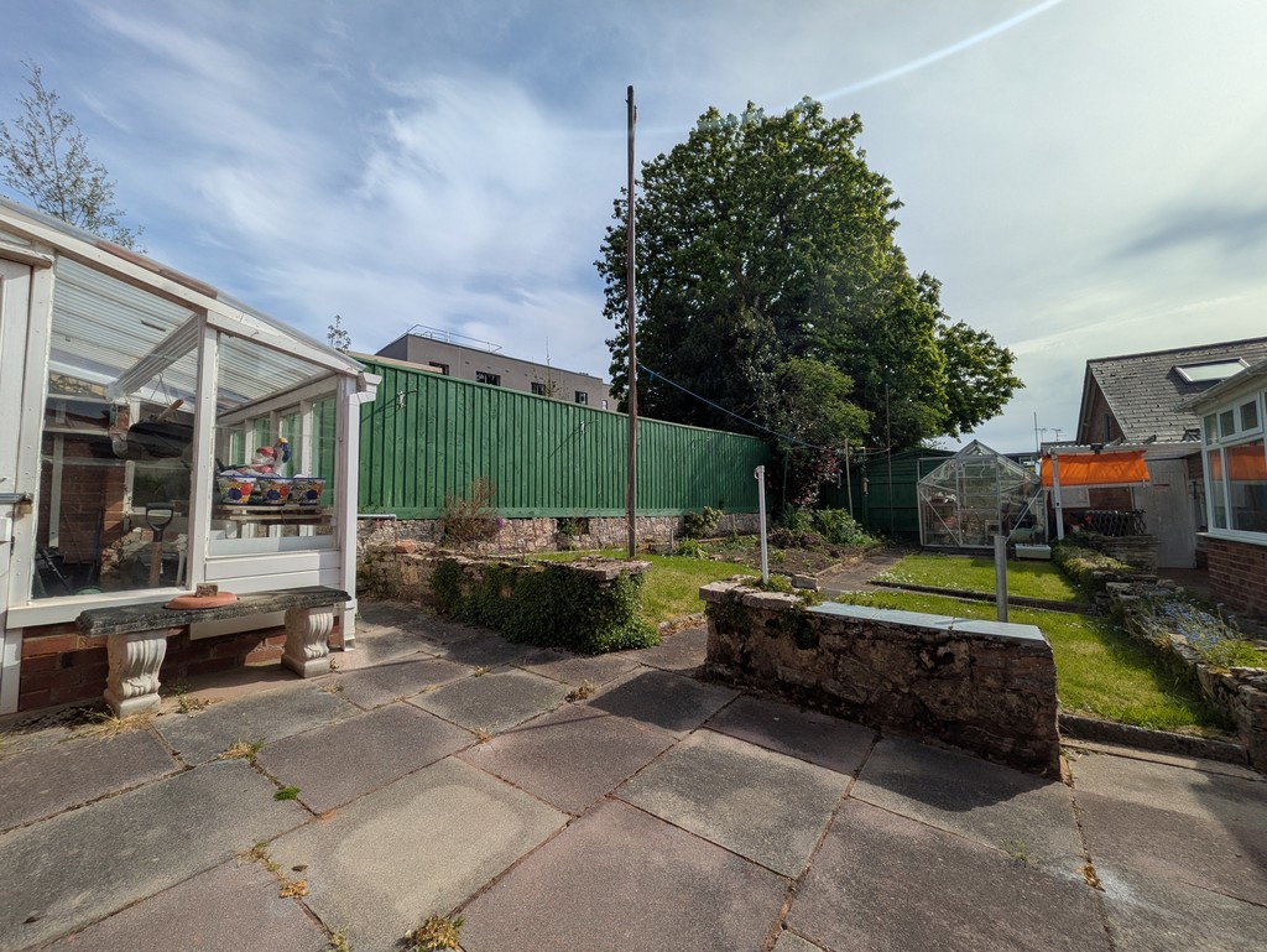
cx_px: 634
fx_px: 513
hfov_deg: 102.0
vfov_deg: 85.7
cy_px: 476
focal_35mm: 14
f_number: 2.2
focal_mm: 1.83
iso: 49
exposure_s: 1/3846
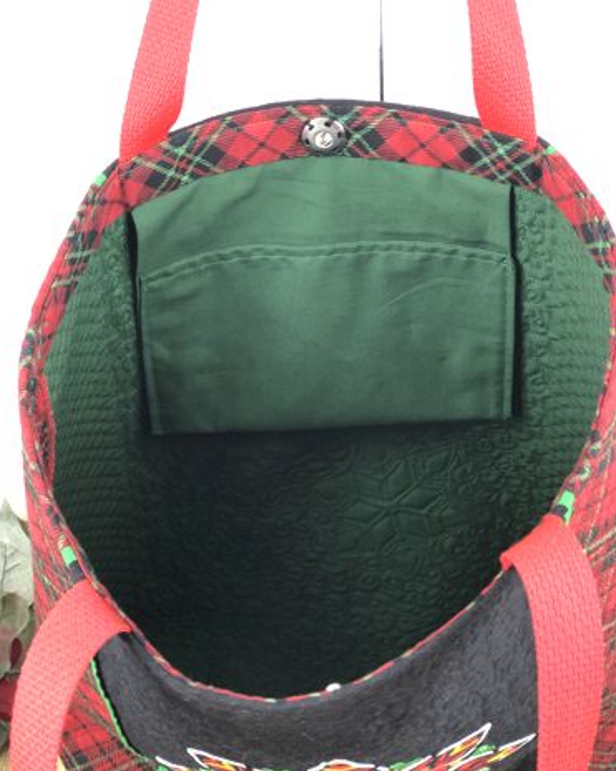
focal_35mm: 60
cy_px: 361
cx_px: 310
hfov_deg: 25.4
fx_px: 1368
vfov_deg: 31.4
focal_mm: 6.6
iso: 50
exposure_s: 1/30
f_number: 2.8
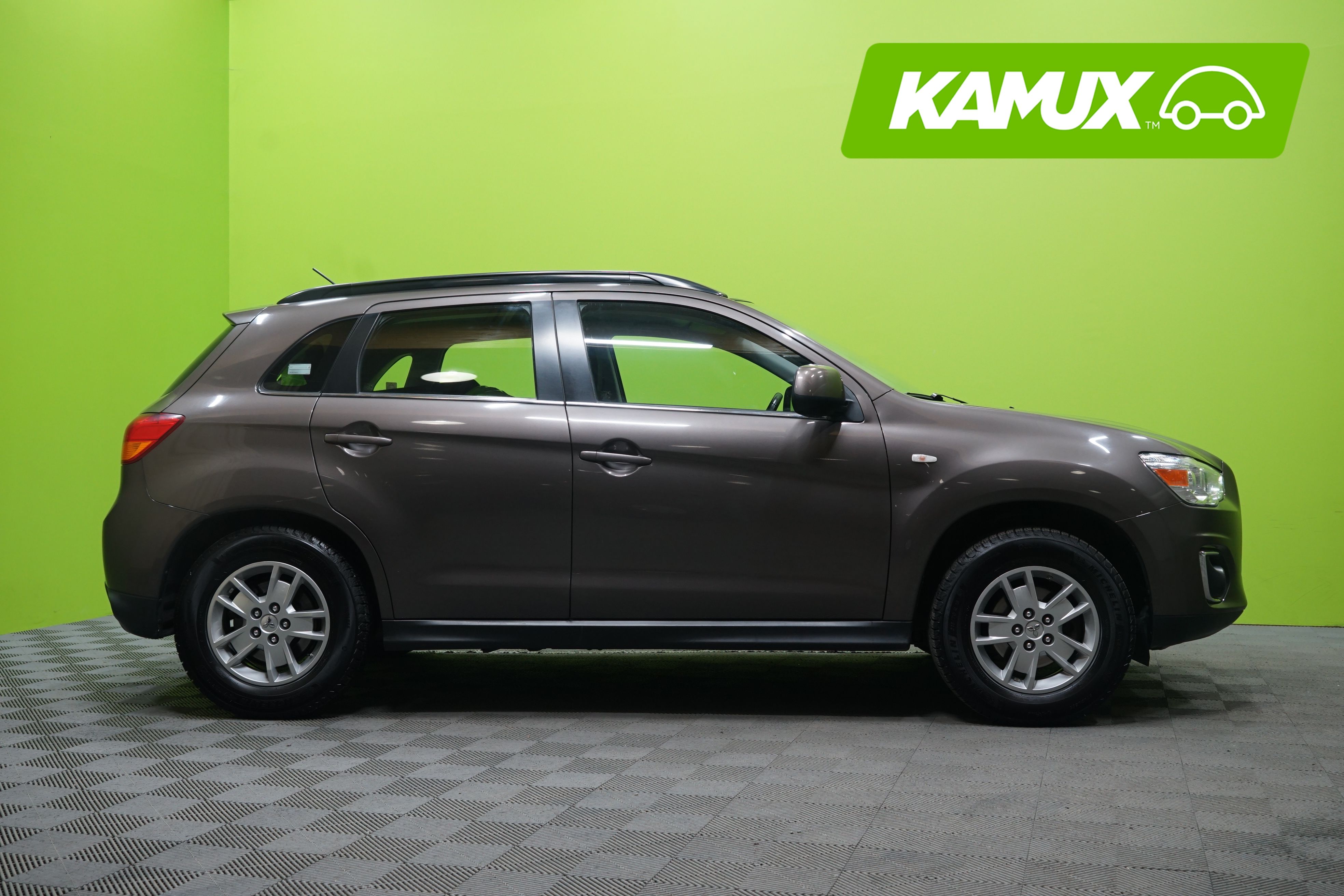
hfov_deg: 50.7
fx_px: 1419
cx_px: 672
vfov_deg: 35.1
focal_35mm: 38
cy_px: 448
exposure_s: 1/25
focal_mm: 38
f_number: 5.6
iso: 800
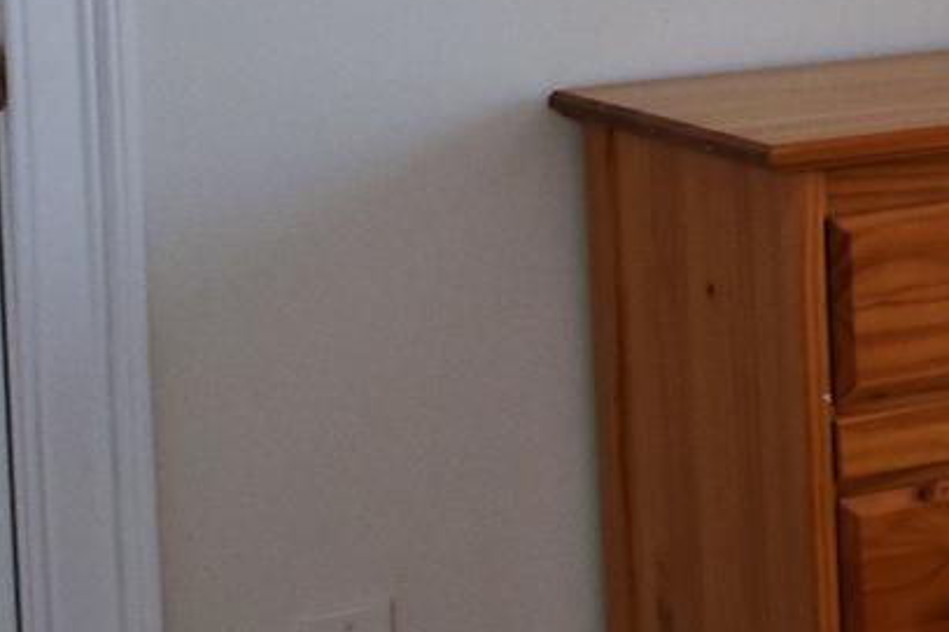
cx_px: 2563
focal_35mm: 122
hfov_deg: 11.9
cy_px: -163
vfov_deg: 11.0
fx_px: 3206
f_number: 4.5
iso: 280
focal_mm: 11
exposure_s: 1/60
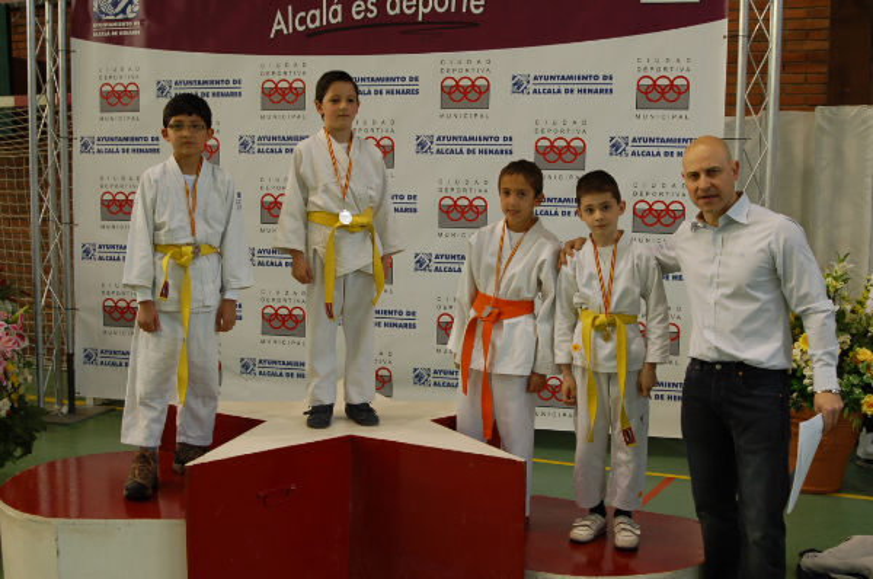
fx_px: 1017
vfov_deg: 31.8
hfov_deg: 46.5
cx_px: 436
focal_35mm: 42
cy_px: 290
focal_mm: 28
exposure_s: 1/60
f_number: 4
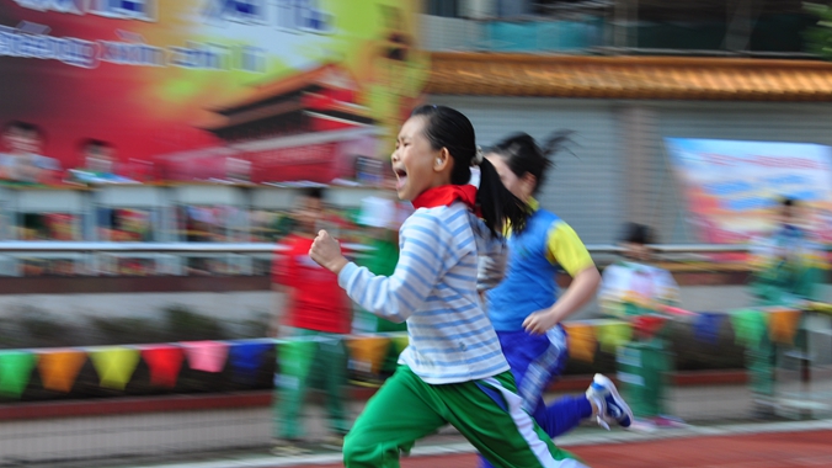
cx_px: 441
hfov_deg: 27.2
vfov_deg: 15.5
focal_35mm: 78
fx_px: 1721
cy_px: 278
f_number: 11
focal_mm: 42
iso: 200
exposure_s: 1/80
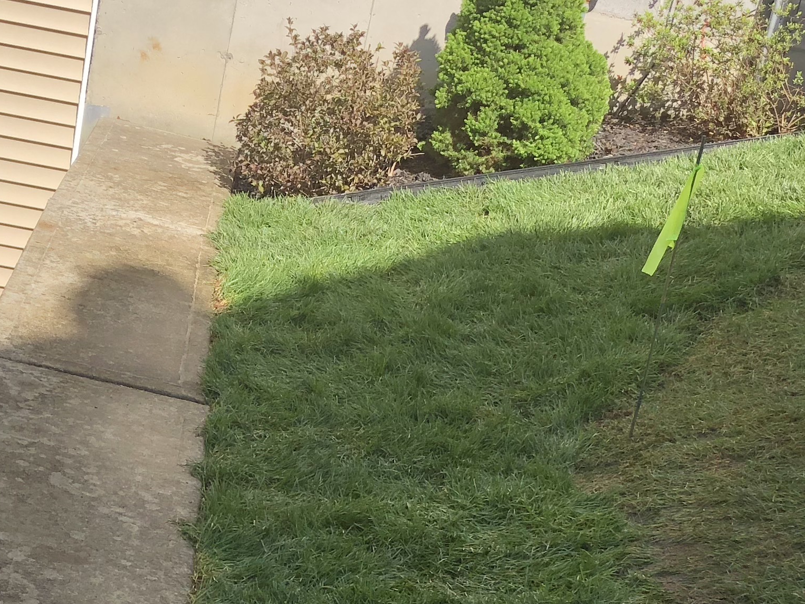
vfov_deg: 19.4
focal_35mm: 74
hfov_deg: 26.0
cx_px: 189
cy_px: 578
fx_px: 1721
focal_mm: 3.99
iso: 20
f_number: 1.8
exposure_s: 1/1066
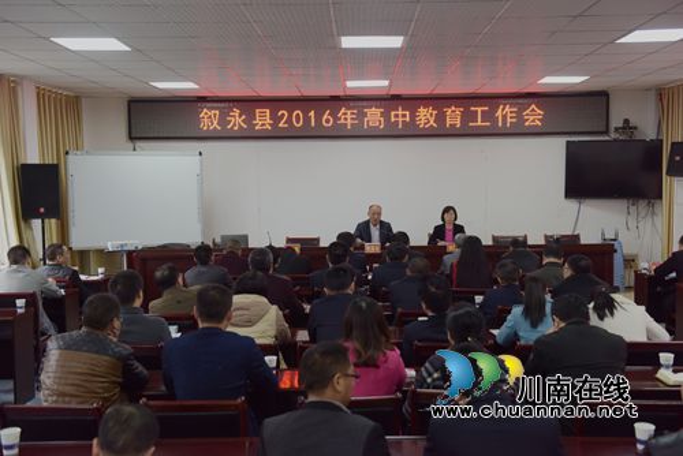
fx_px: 797
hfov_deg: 46.4
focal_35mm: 42
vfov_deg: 31.9
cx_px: 342
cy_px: 228
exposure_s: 1/50
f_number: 3.5
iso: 1250
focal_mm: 42
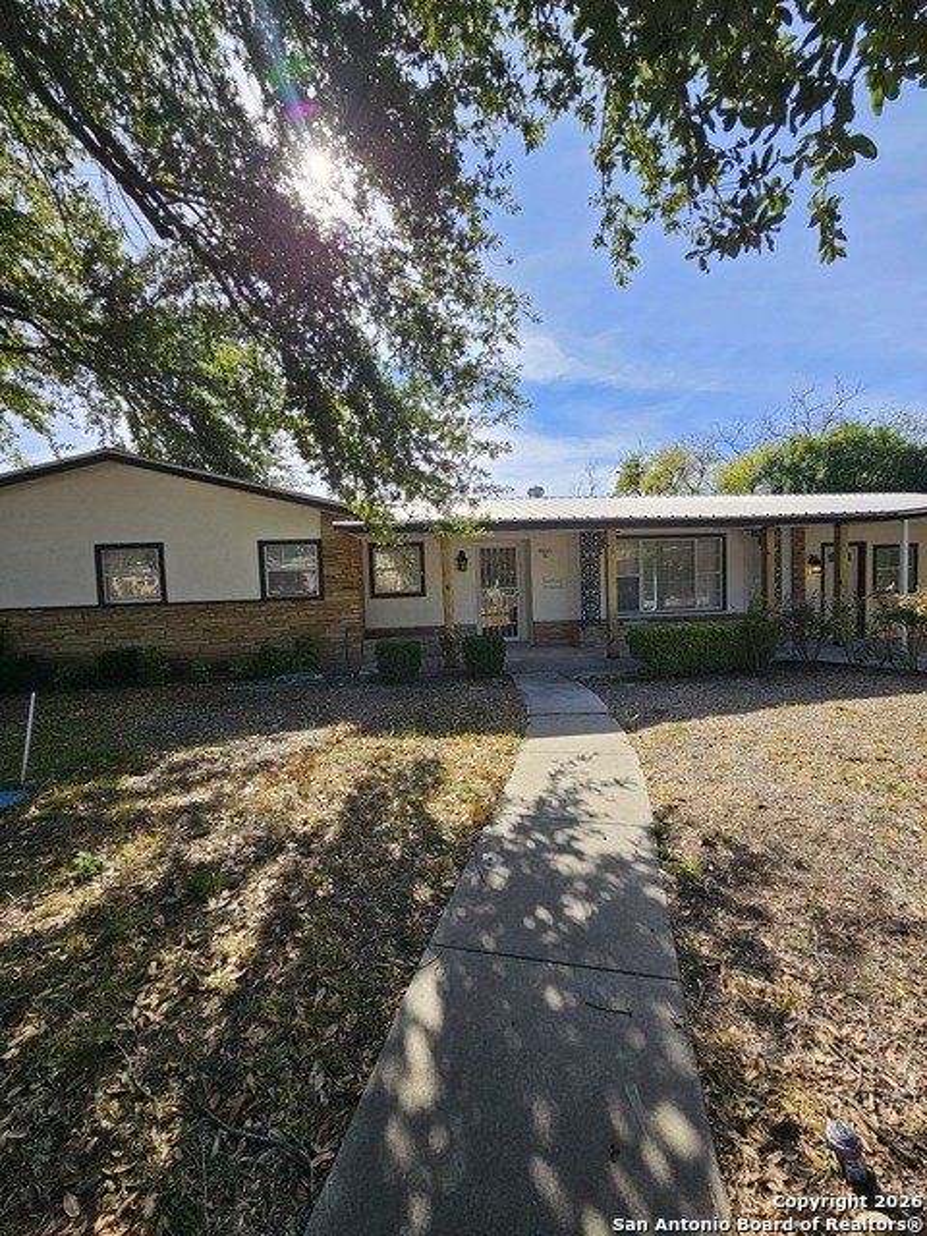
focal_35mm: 13
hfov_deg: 89.9
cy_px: 618
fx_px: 464
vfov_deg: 106.2
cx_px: 464
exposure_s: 1/1276
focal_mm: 2.2
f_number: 2.2
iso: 50
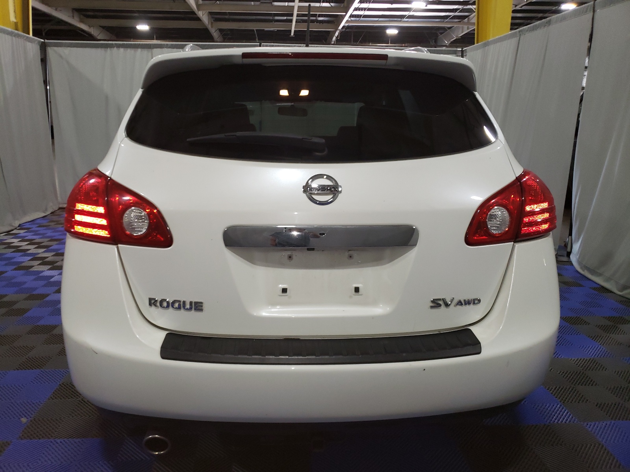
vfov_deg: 53.1
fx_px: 473
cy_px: 236
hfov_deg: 67.3
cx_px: 315
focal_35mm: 26
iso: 203
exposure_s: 1/60.2
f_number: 1.5
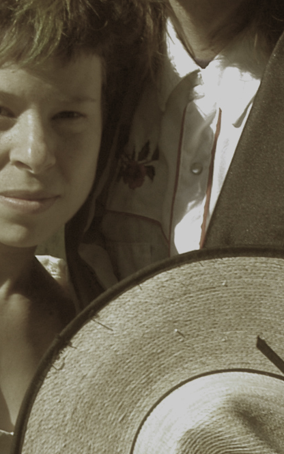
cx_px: 95
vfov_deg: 10.0
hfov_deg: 6.3
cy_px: 573
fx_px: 2565
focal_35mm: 207
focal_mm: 30
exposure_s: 1/320
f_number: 9
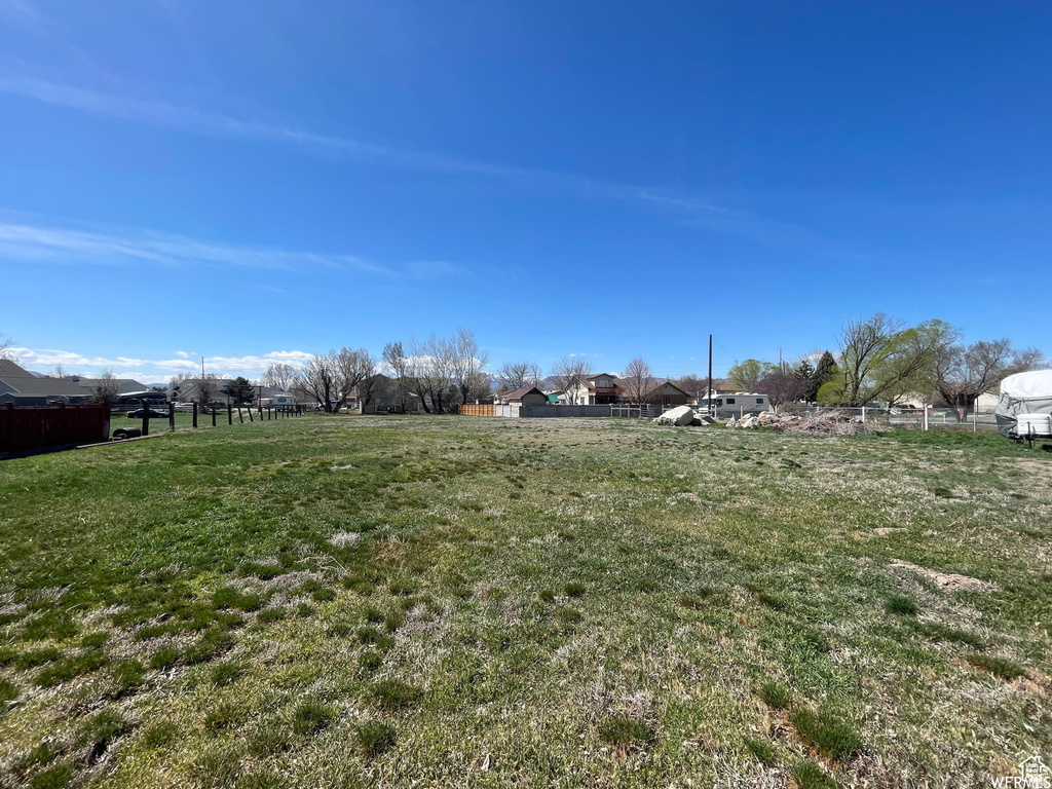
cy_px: 394
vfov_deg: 89.9
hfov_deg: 106.2
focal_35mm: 13
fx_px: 395
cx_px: 526
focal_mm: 1.5
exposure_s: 1/1170
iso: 25
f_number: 2.4
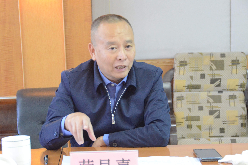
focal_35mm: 103
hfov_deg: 19.8
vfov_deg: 13.3
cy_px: 95
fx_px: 710
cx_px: 107
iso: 4500
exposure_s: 1/30
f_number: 4.8
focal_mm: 56
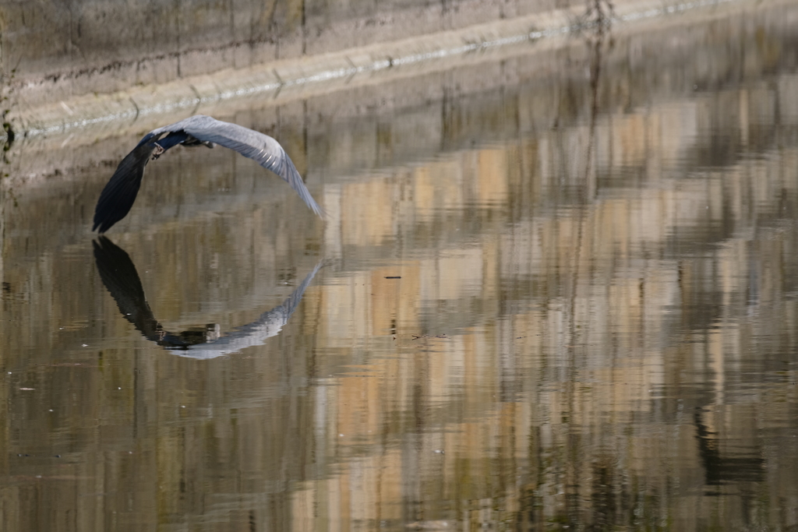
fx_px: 10175
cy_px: 266
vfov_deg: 3.0
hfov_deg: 4.5
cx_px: 399
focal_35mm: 459
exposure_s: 1/500
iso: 160
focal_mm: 305.7
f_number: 6.3
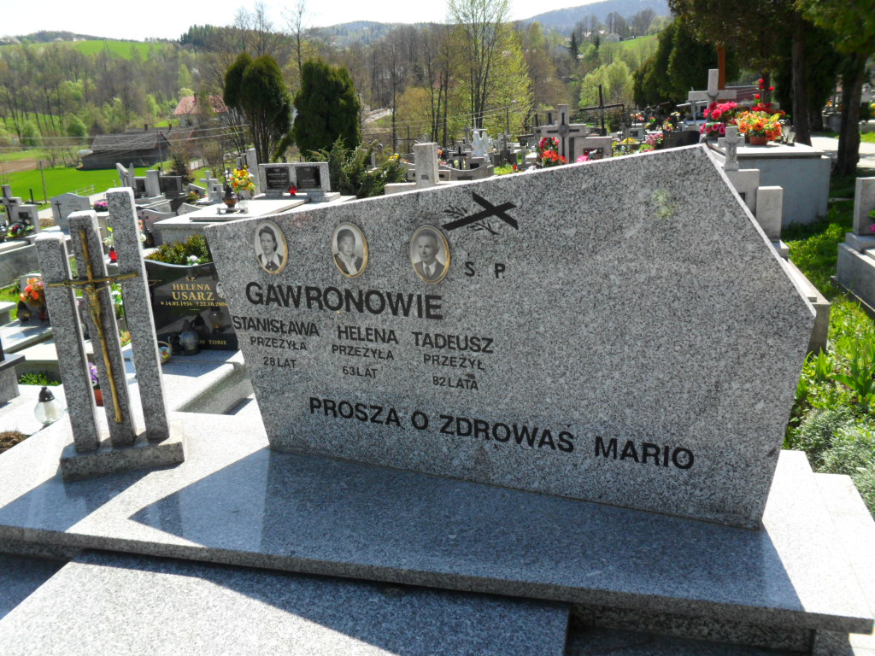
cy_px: 328
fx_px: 809
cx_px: 438
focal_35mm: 32
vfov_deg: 44.2
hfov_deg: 56.8
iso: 100
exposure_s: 1/500
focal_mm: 5.7
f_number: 3.7
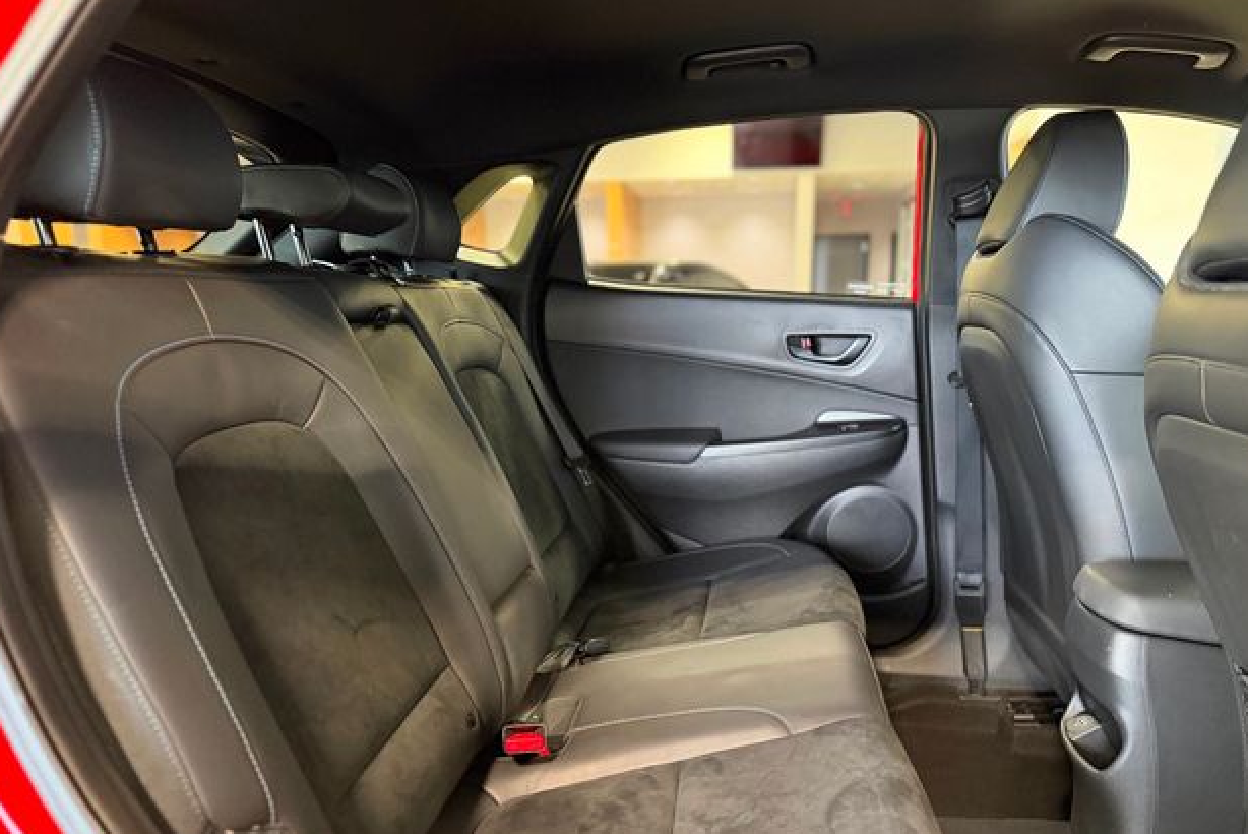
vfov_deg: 49.5
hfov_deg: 69.4
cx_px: 624
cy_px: 470
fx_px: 902
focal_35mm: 26
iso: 800
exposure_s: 1/40
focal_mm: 6.76
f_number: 1.78
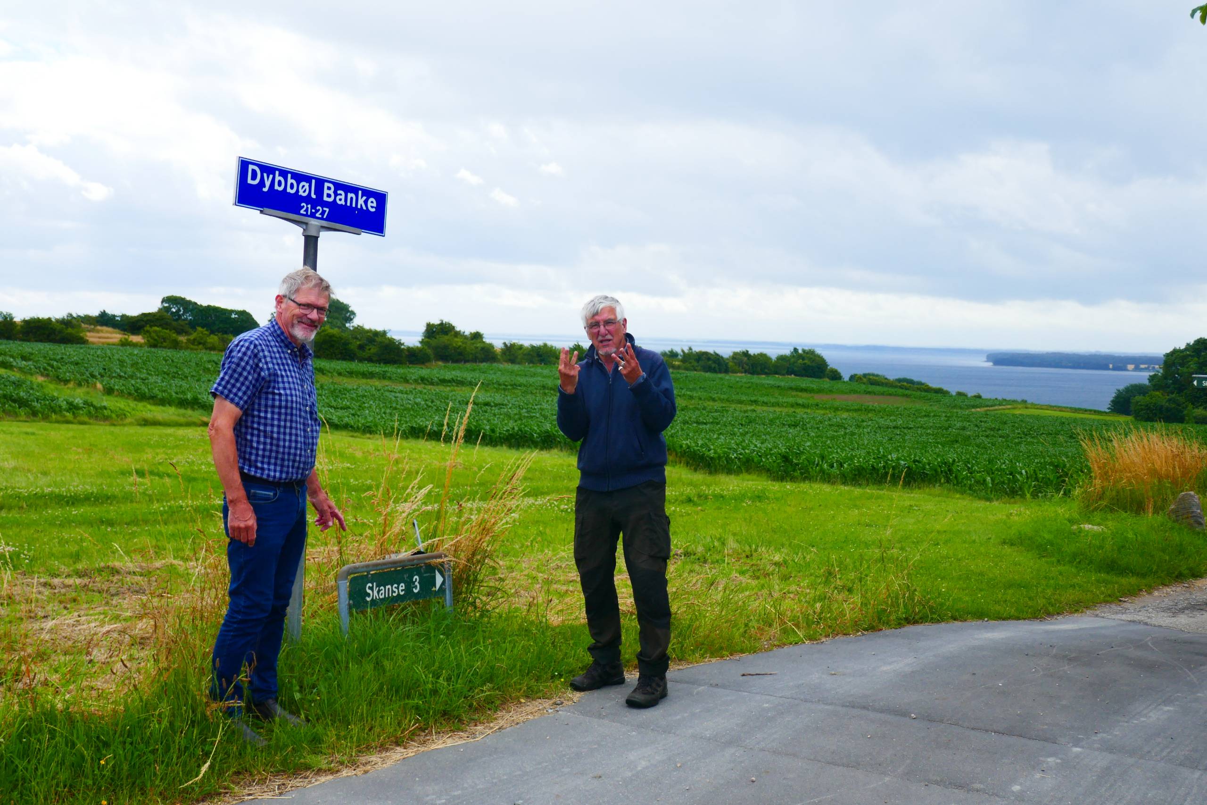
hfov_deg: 46.4
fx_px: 1408
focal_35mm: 42
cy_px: 402
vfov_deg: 31.9
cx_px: 604
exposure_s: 1/800
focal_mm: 15.3
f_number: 3.8
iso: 160
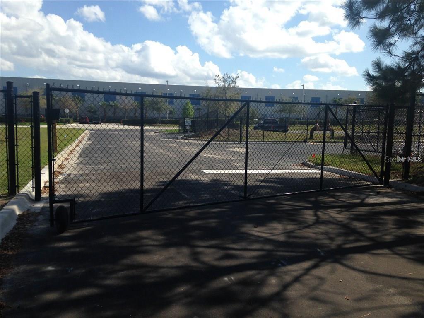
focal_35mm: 33
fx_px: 404
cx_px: 212
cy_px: 159
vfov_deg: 42.9
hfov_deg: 55.4
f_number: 2.4
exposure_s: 1/2008
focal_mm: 4.12
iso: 50
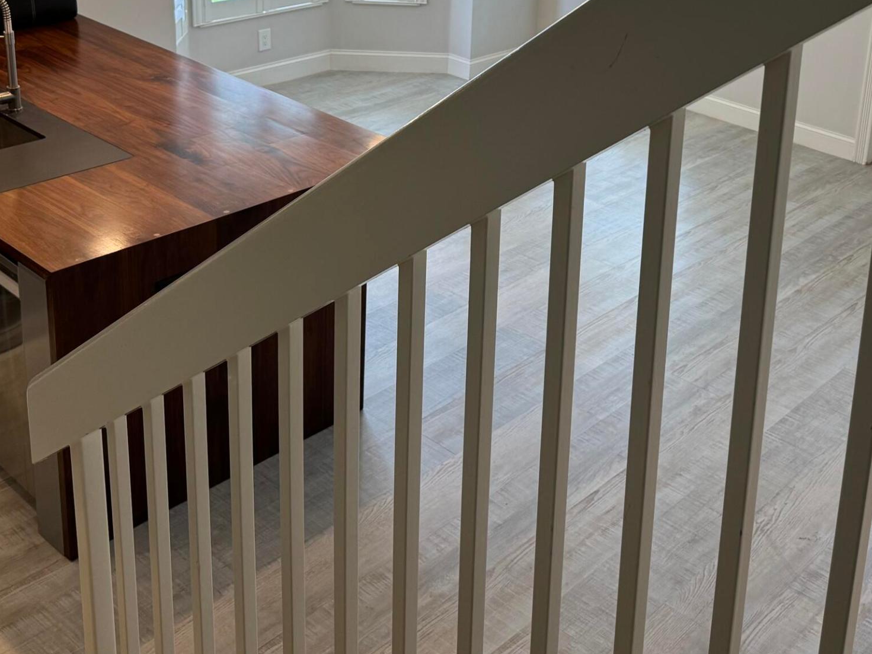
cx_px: 568
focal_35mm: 47
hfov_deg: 40.0
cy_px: 49
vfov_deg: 29.4
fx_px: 1184
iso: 125
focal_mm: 6.76
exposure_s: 1/120
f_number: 1.78
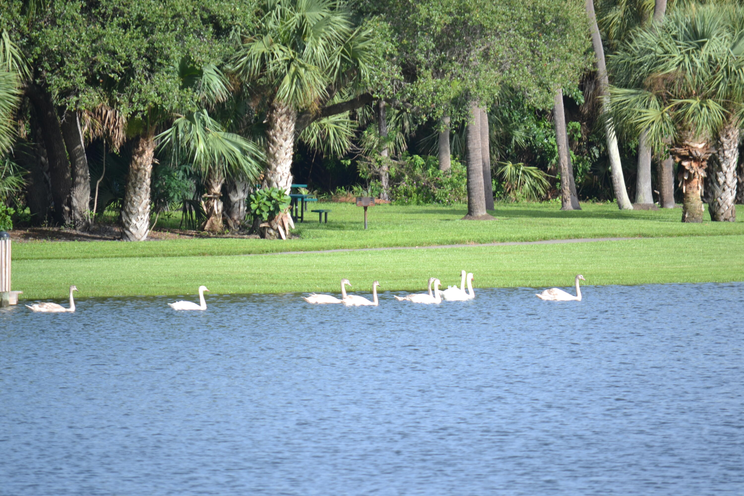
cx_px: 372
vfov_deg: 3.1
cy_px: 248
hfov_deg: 4.6
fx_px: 9299
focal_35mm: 450
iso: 100
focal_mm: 300
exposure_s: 1/160
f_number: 5.6
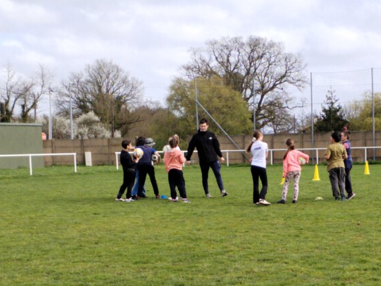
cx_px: 267
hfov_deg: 21.9
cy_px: 231
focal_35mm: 89
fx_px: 980
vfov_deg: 16.5
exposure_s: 1/954
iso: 100
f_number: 1.8
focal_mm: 4.75
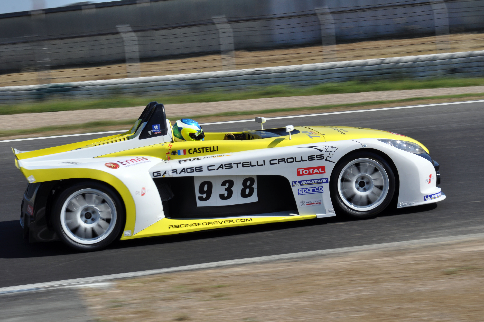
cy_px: 161
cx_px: 242
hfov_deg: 21.9
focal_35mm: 93
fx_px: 1249
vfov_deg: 14.7
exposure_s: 1/200
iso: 200
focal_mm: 62
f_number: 16
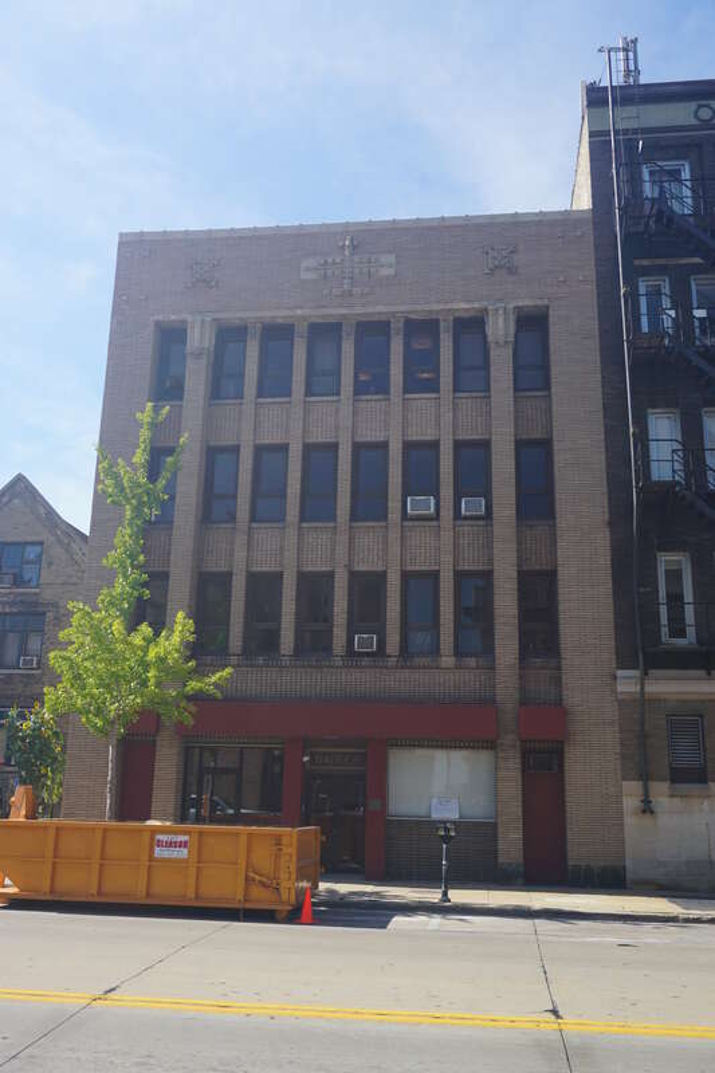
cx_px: 358
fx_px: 939
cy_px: 536
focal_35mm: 32
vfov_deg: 59.5
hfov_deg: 41.7
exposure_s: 1/100
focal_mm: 21
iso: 100
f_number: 10
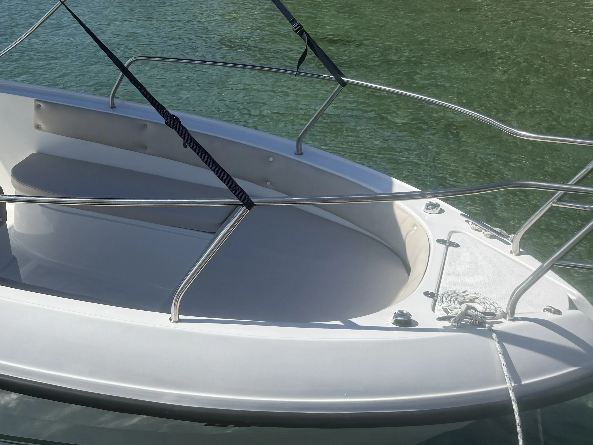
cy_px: 88
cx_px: -19
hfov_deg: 33.3
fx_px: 891
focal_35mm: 52
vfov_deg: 27.5
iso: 80
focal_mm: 6.76
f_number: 1.78
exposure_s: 1/6173
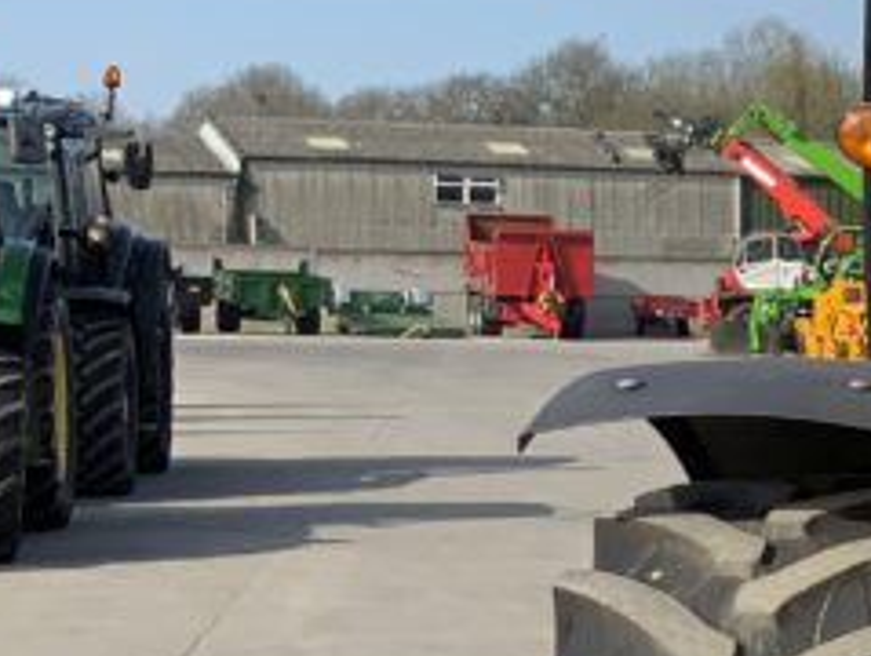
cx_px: 1760
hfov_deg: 13.5
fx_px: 3125
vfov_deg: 11.9
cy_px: 528
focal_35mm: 124
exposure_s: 1/1675
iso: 16
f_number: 1.8
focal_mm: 3
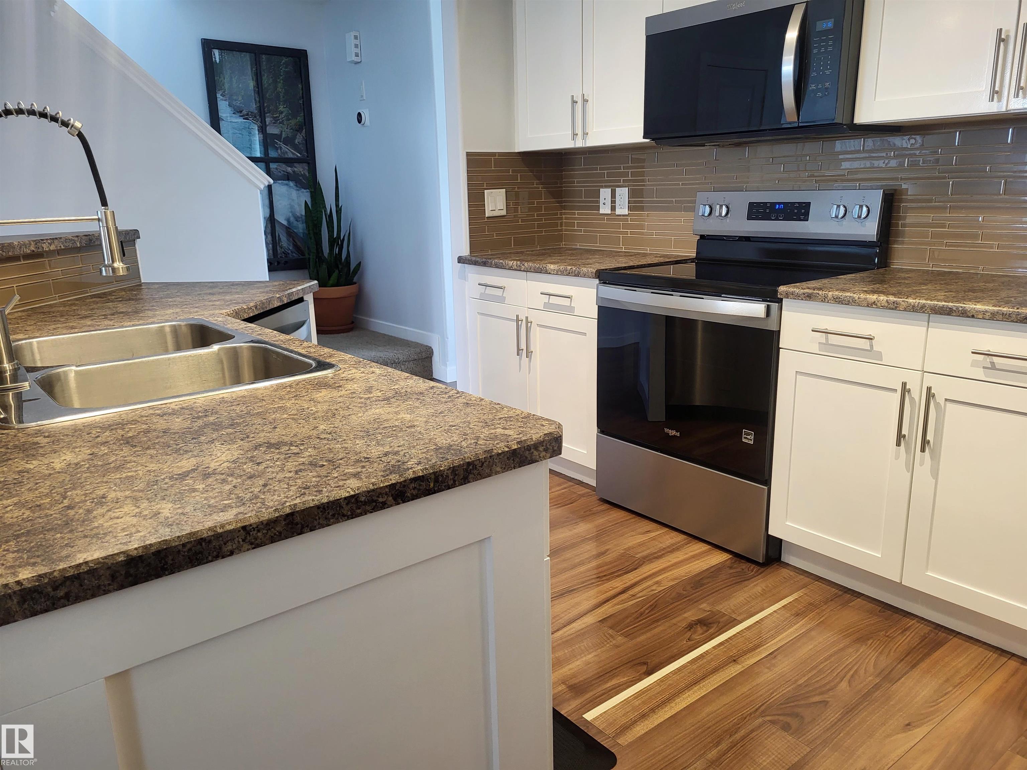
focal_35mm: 26
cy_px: 385
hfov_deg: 67.3
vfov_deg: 53.1
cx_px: 514
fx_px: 771
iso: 200
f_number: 1.8
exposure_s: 1/60.2
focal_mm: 5.4
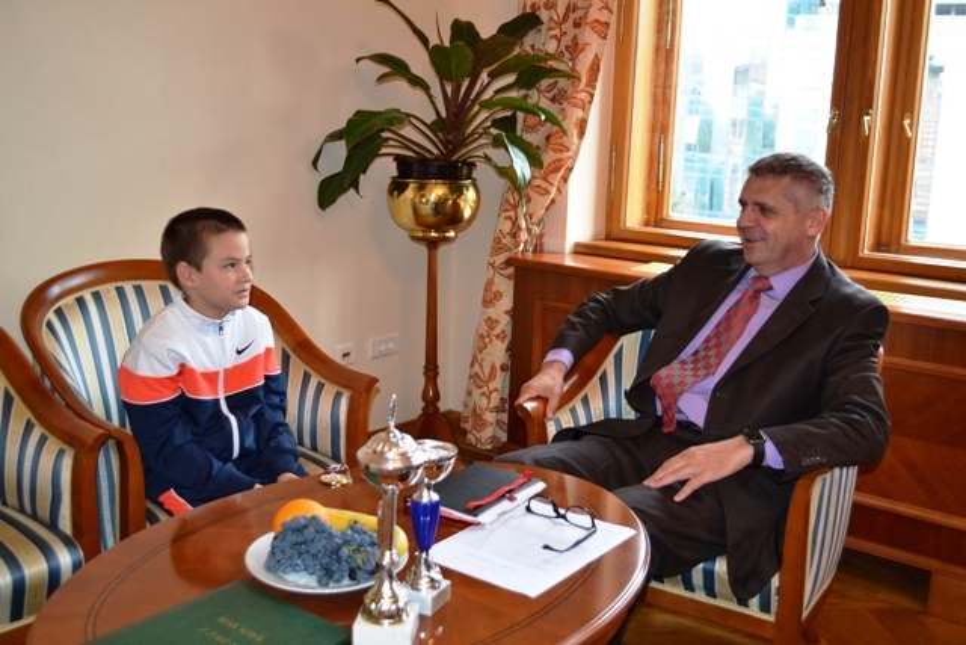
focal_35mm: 36
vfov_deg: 36.9
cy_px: 322
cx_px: 483
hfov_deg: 53.1
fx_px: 966
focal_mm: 24
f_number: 4
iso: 400
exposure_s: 1/60
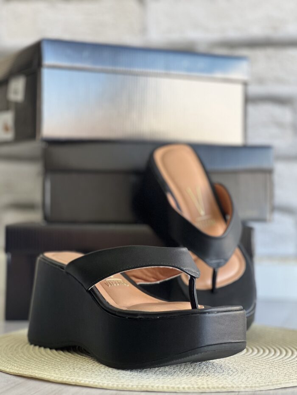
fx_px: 881
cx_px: 148
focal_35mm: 77
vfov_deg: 25.3
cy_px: 198
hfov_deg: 19.1
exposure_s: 1/120
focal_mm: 9
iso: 200
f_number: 2.8
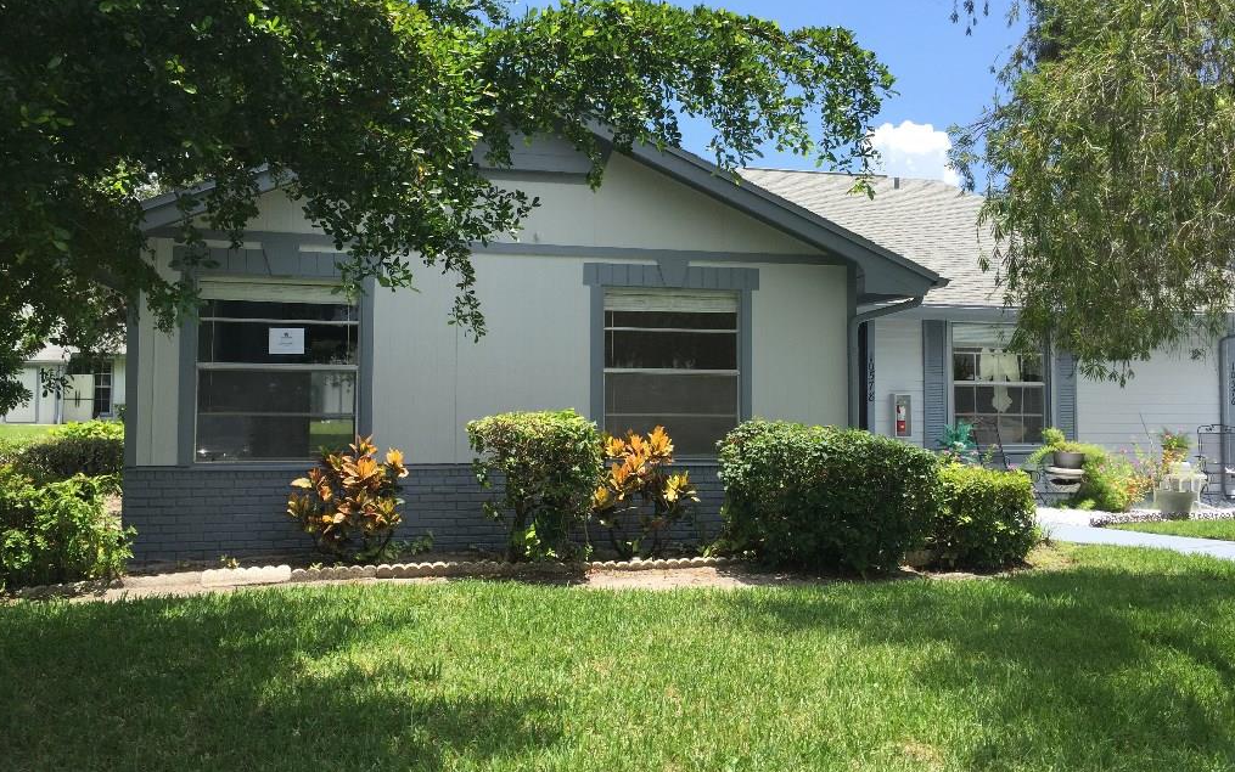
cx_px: 613
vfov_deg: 40.6
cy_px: 366
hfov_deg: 61.2
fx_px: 1044
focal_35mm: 31
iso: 32
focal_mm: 4.15
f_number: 2.2
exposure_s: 1/1319
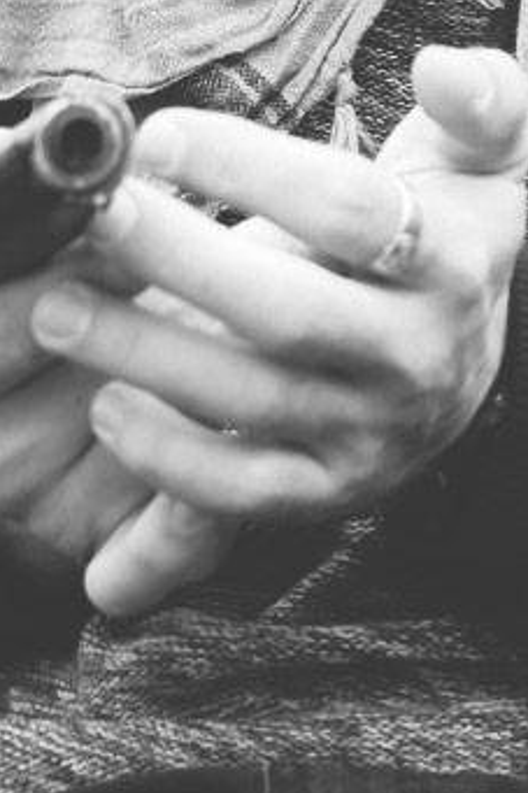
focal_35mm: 391
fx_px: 8610
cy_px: 158
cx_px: 442
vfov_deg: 5.3
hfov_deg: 3.5
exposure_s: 1/250
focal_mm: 50
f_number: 2.8
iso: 200
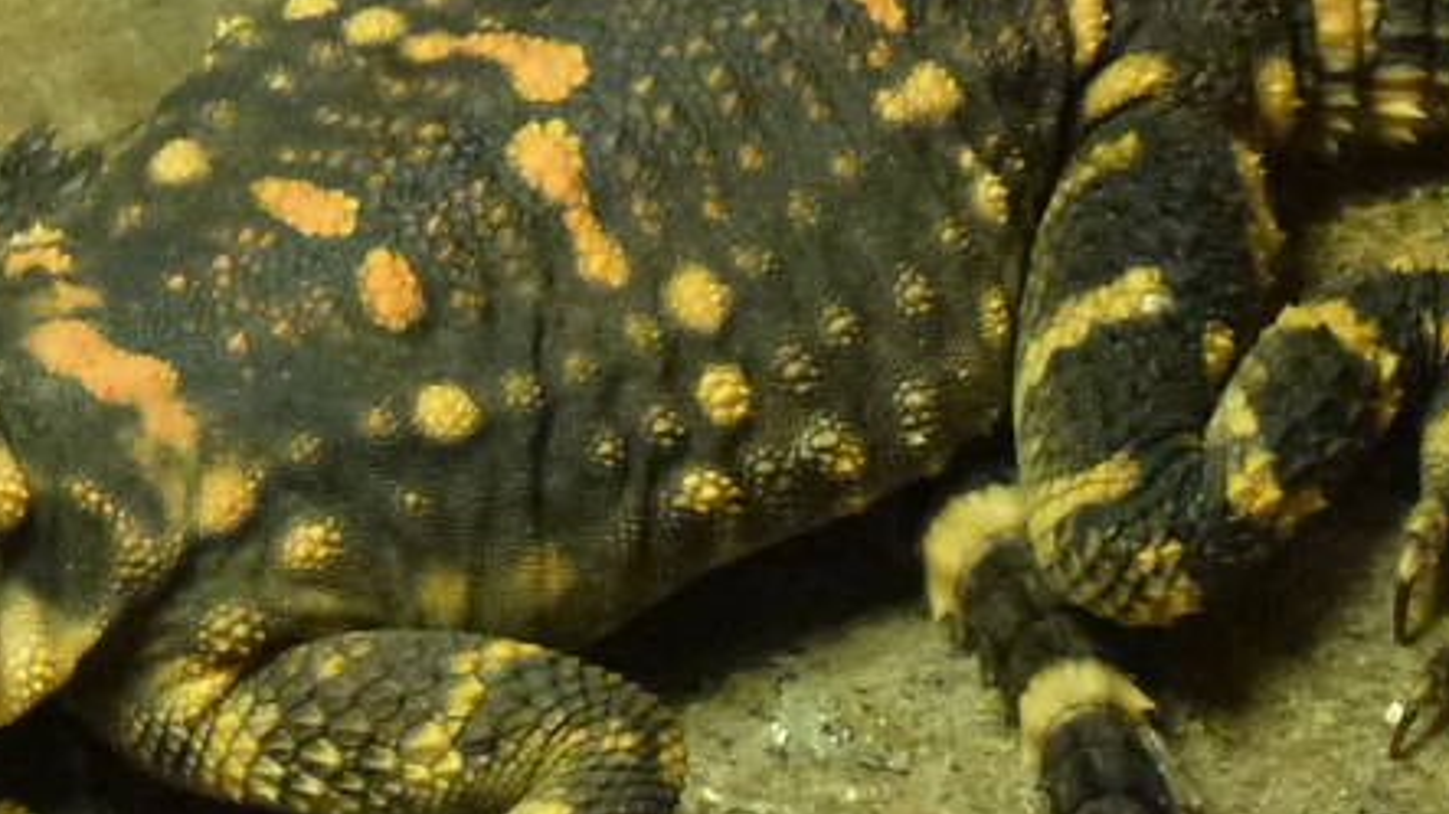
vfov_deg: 2.7
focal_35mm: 445
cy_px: 804
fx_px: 17095
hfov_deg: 4.8
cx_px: 239
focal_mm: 20.2
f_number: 5.1
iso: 400
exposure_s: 1/30
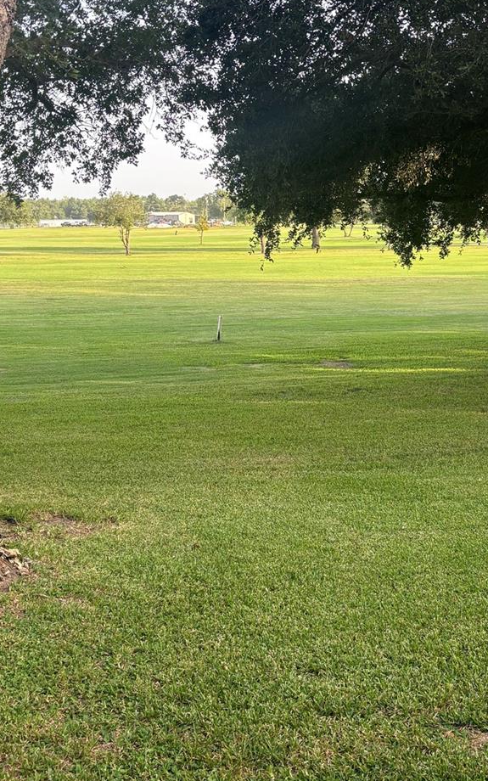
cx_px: 299
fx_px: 979
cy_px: 344
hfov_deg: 27.9
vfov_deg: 43.4
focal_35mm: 46
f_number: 1.6
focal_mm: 5.96
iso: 50
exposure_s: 1/223
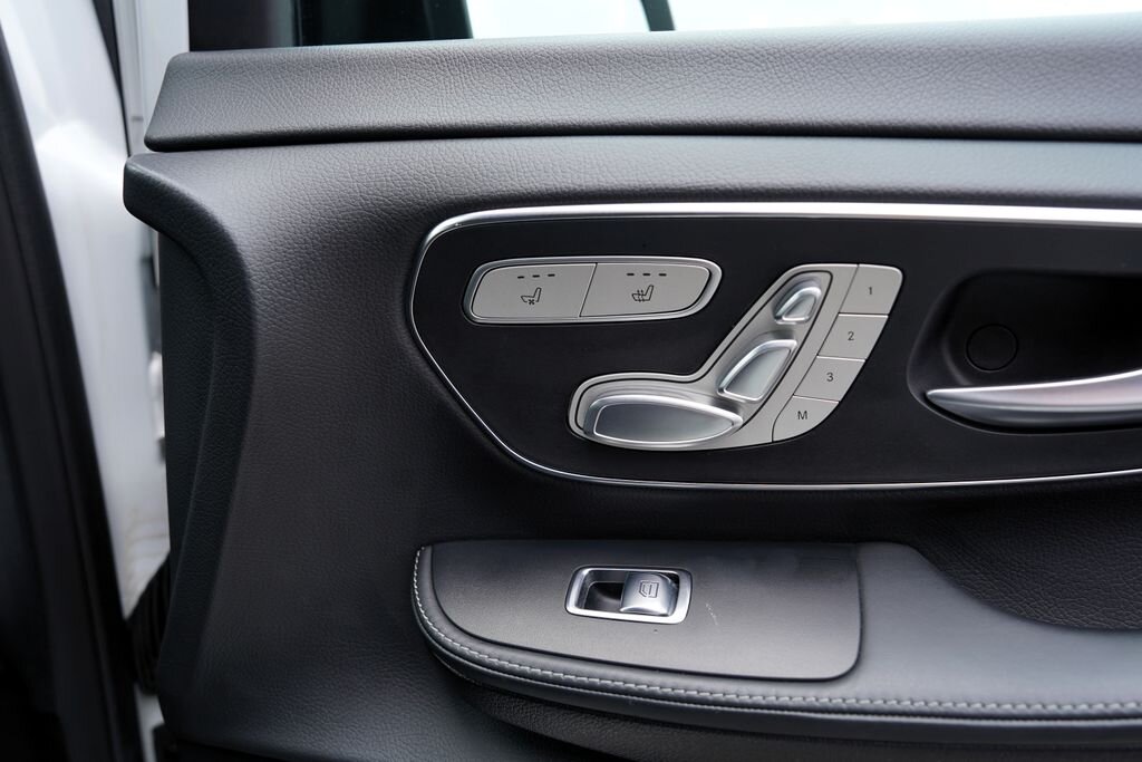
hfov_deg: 73.7
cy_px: 381
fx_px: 761
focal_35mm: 24
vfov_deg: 53.1
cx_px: 571
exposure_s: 1/80
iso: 100
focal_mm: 24
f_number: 4.5
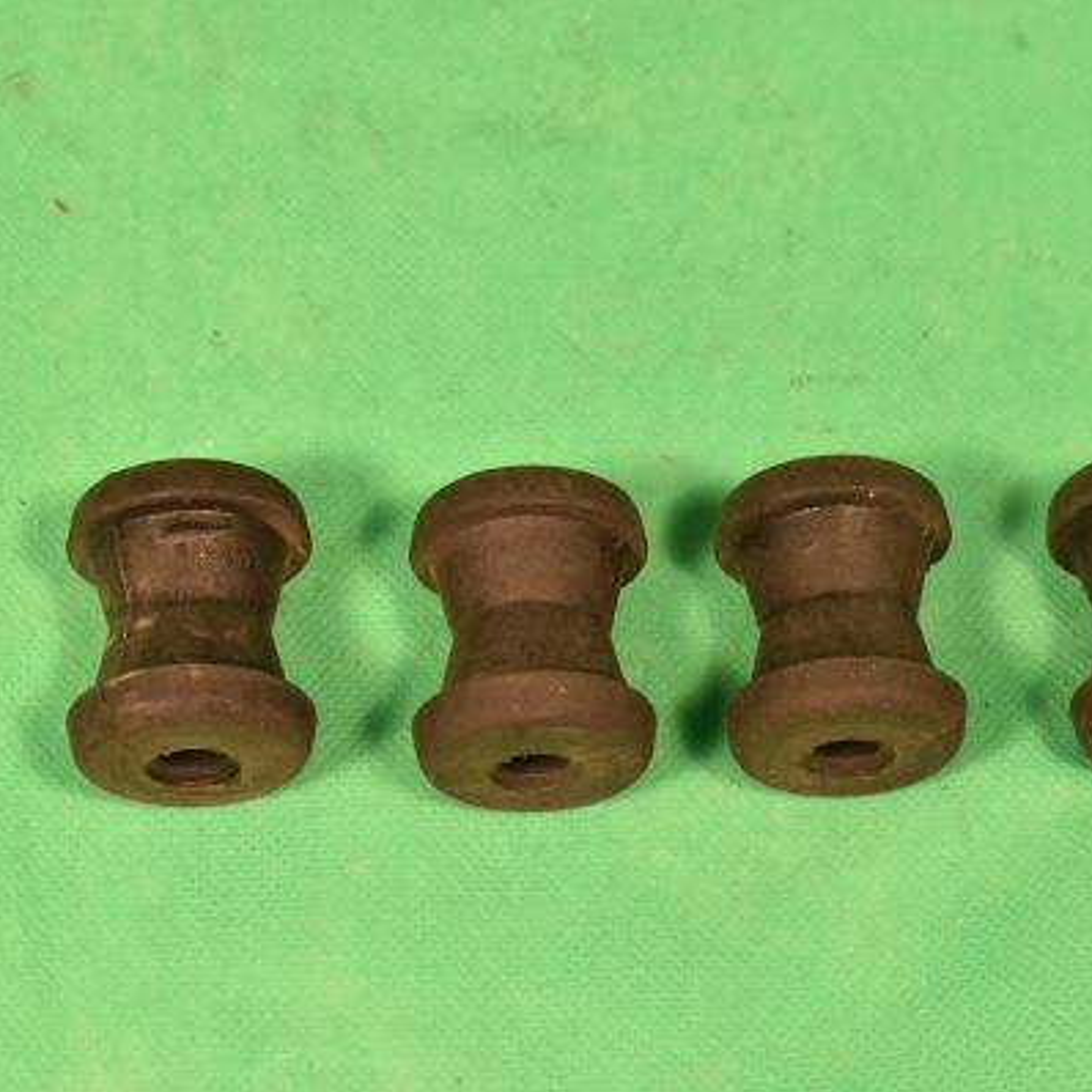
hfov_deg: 17.4
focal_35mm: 100
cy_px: 546
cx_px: 667
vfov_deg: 17.4
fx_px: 3569
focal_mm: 52
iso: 280
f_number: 9
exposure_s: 1/80
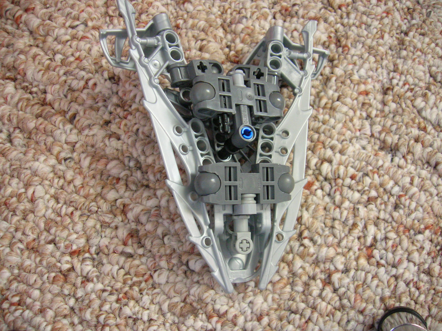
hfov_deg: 54.0
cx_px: 221
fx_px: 434
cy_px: 166
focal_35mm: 34
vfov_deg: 41.7
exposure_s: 1.1
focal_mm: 5.7
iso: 200
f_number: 2.9
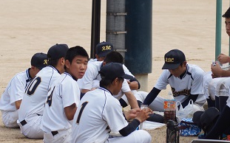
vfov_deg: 4.5
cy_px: 74
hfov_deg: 7.2
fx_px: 1817
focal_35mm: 290
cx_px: 153
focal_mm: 120
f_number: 6.3
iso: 100
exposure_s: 1/320
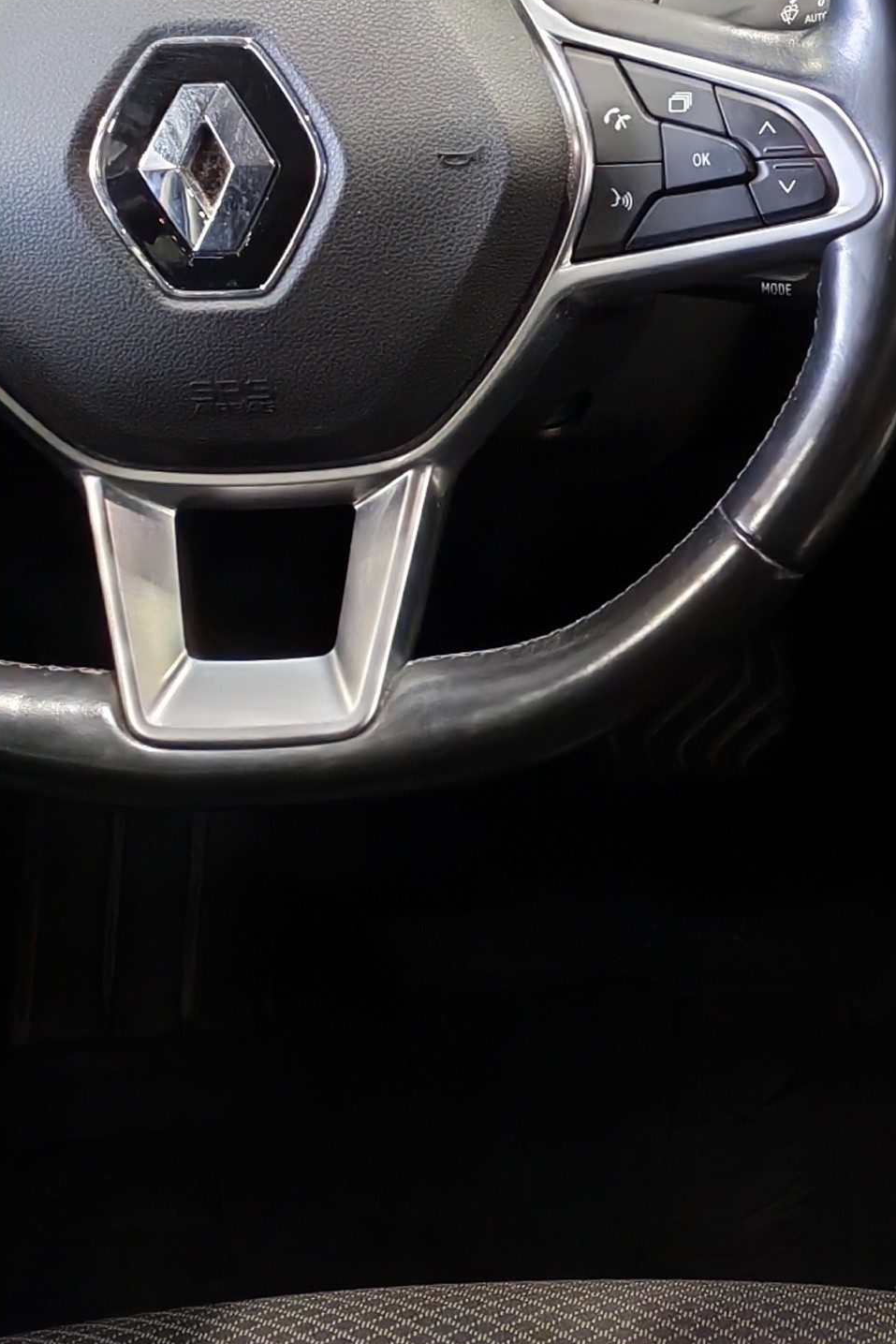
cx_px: 1370
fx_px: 3546
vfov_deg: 21.5
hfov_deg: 13.5
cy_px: 632
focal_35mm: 95
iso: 1000
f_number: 1.9
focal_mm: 6.12
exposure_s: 1/50
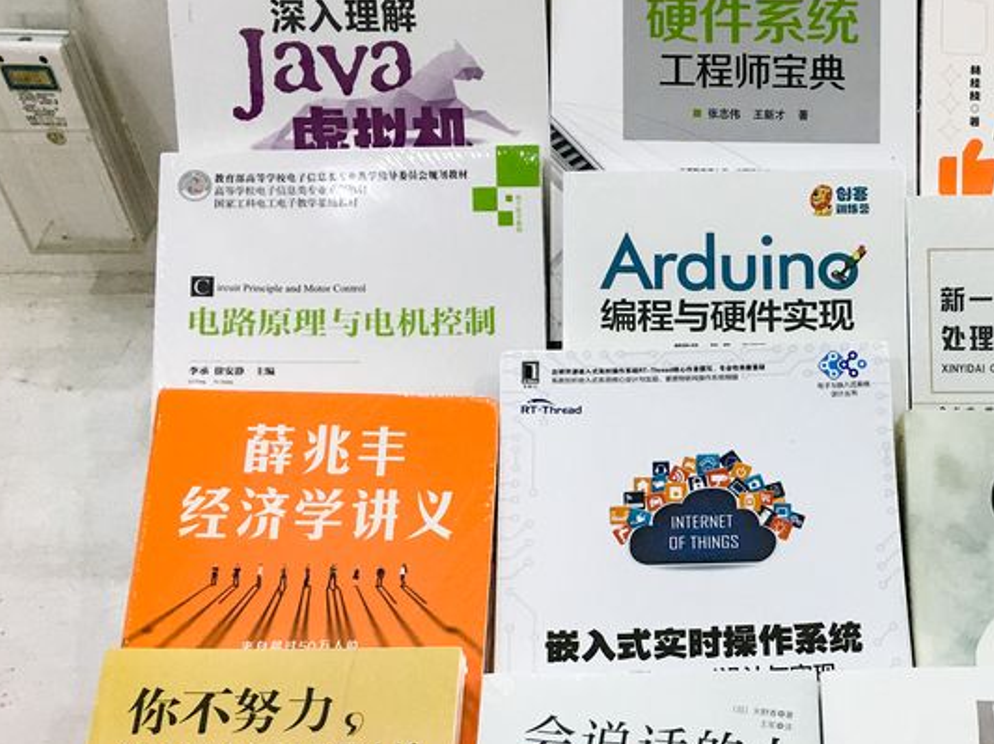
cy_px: 564
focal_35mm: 49
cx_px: 819
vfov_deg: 29.2
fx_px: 1406
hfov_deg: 37.3
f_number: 2.2
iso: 50
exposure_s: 1/33
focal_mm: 4.15
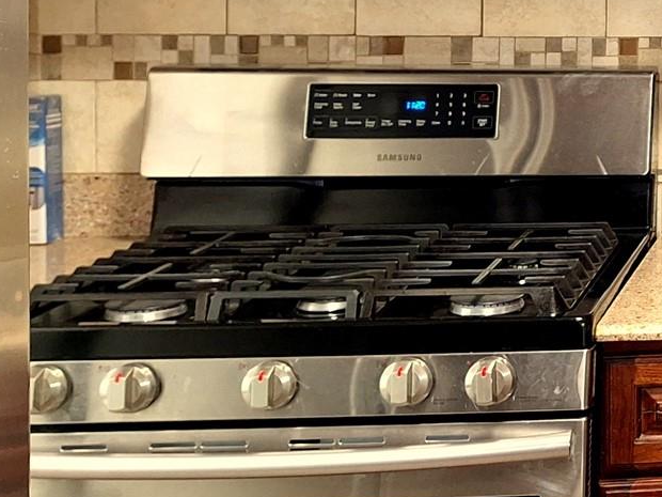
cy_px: -26
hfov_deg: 20.7
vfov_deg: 18.8
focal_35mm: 76
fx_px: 1453
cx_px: 1066
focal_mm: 5.54
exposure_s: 1/24
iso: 320
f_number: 1.8
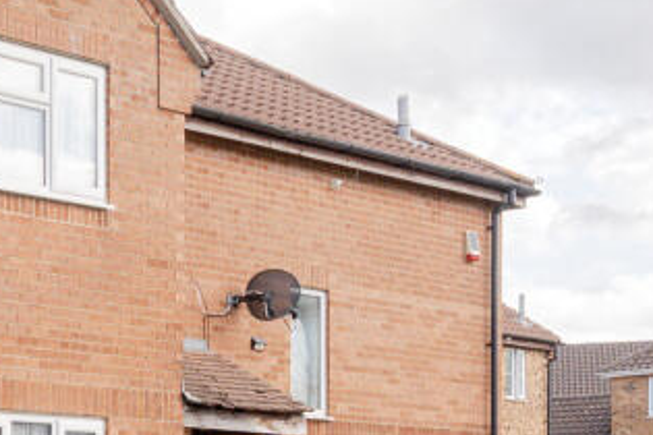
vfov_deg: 17.4
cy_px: 299
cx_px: -180
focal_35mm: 78
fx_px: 1415
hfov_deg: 23.2
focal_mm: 24
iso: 400
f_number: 9
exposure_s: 1/400
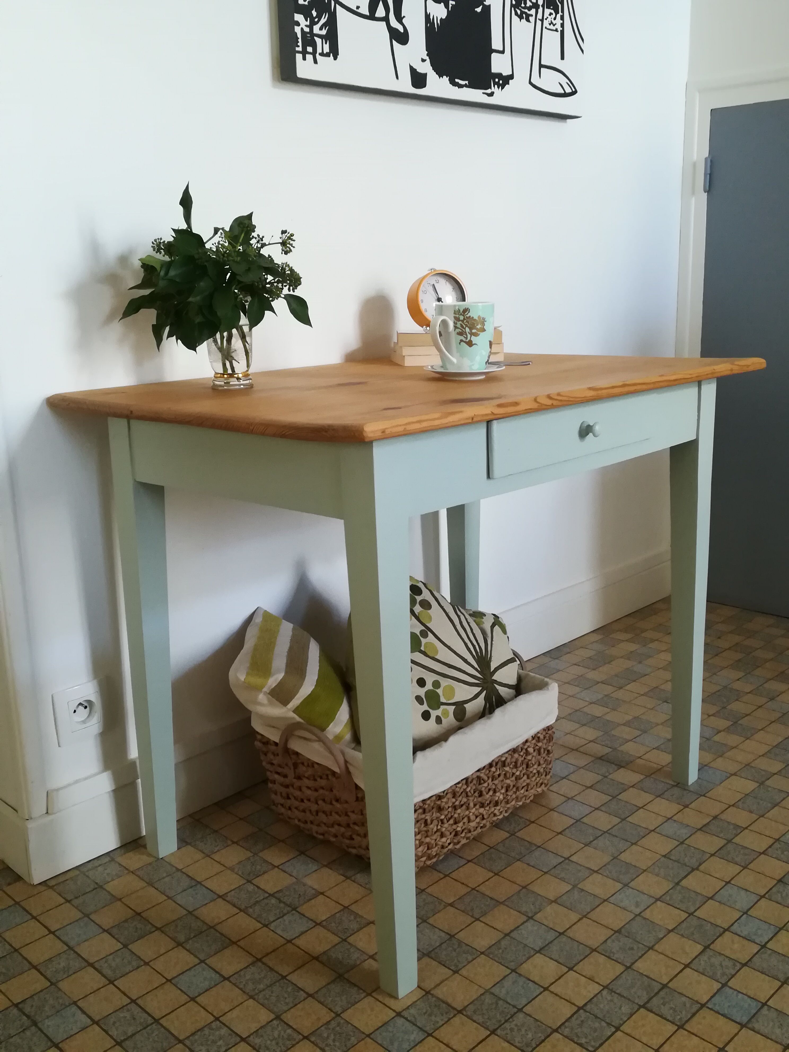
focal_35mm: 33
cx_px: 394
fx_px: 1003
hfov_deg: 42.9
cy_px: 526
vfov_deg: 55.4
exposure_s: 1/25
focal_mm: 3.83
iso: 320
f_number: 2.2
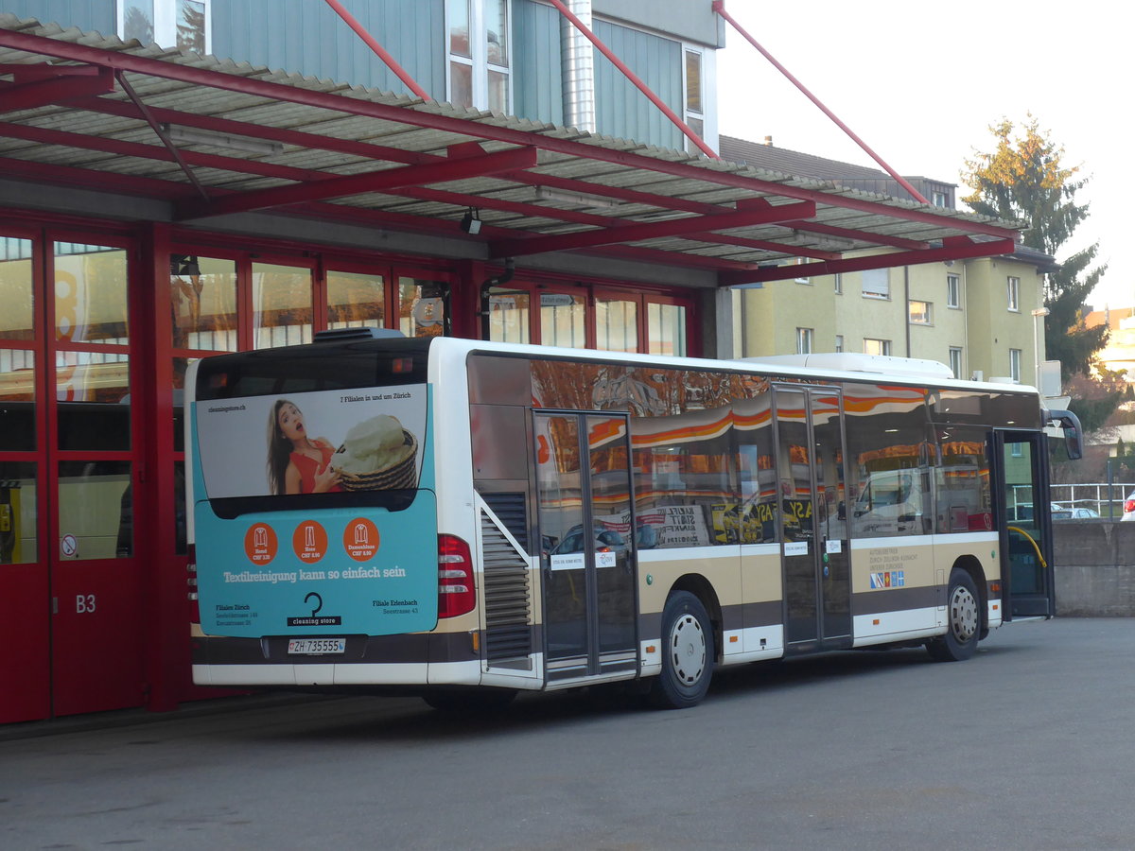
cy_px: 426
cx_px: 568
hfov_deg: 24.4
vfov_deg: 18.4
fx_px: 2623
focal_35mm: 80
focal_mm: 16
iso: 250
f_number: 4.4
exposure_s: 1/80
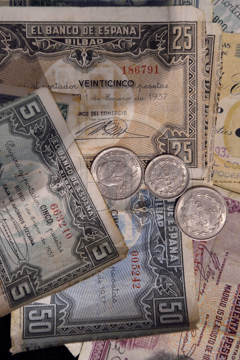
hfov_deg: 25.5
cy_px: 183
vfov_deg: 37.5
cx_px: 121
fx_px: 530
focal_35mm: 53
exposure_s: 1/10
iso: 800
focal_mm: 52
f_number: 5.6
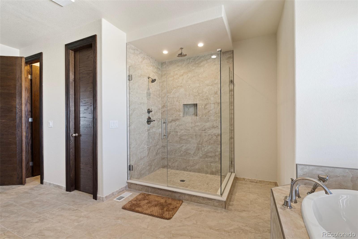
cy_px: 120
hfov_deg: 93.3
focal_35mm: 17
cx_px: 179
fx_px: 169
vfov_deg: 70.4
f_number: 9
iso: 200
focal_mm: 17
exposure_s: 1/1.25
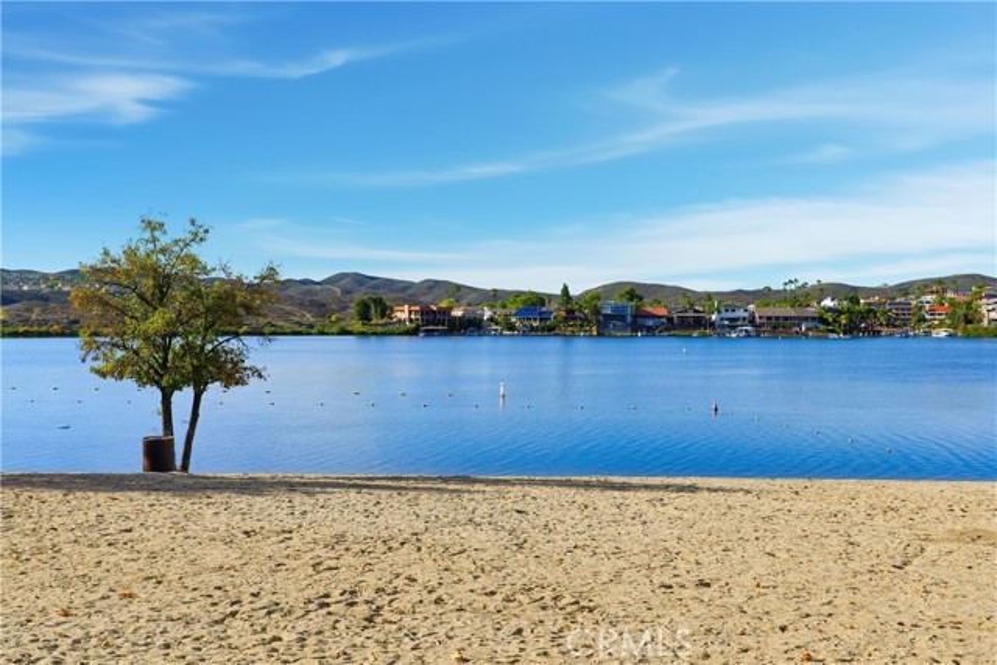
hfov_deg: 54.4
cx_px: 498
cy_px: 332
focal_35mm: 35
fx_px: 969
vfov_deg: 37.9
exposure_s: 1/5000
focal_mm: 35
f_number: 8
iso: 320
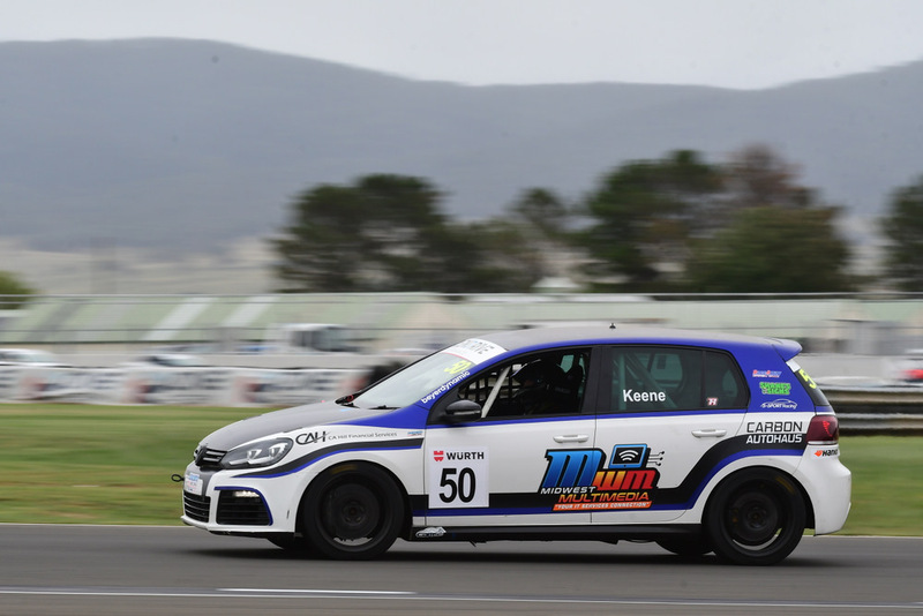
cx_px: 462
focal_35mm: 300
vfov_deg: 4.6
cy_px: 308
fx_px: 7694
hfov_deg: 6.9
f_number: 14
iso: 500
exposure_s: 1/200
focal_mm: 200
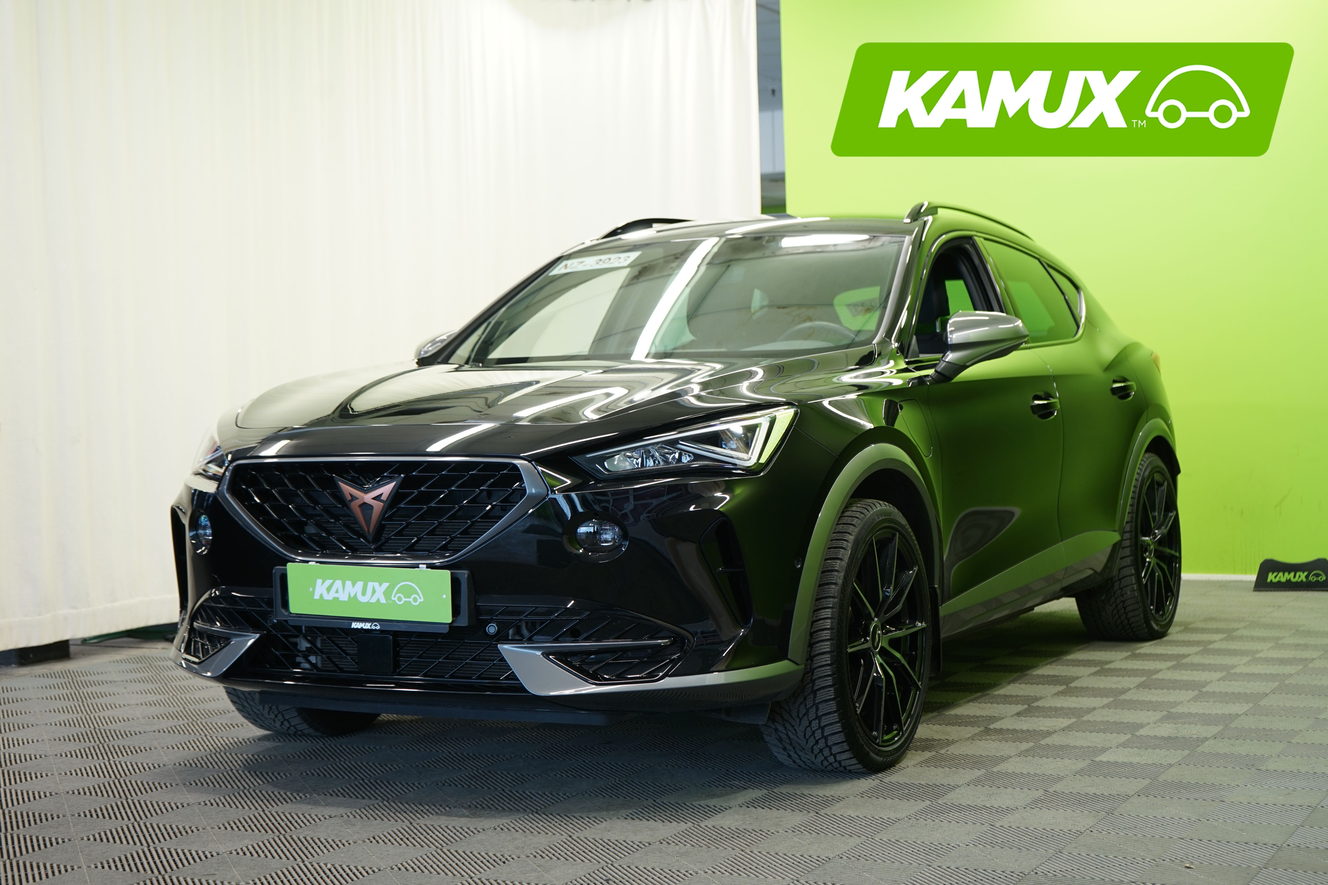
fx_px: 2029
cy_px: 442
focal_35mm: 55
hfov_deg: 36.2
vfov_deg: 24.6
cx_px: 664
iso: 320
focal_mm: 55
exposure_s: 1/15
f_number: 5
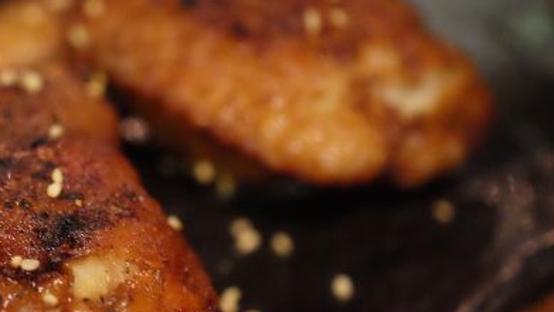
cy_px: 232
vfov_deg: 7.2
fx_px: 2483
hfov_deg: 12.7
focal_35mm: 169
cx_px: 89
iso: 6400
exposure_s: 1/28
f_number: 2.4
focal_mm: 60
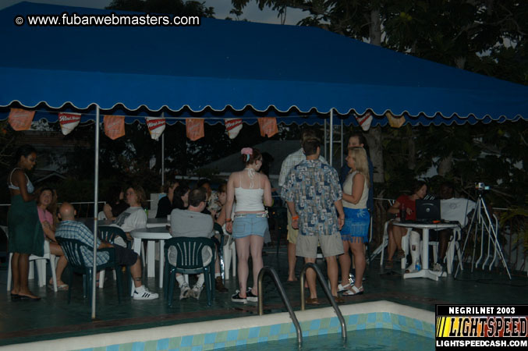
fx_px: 879
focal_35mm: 60
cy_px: 176
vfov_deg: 22.6
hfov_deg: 33.4
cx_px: 264
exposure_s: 1/60
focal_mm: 40
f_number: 5
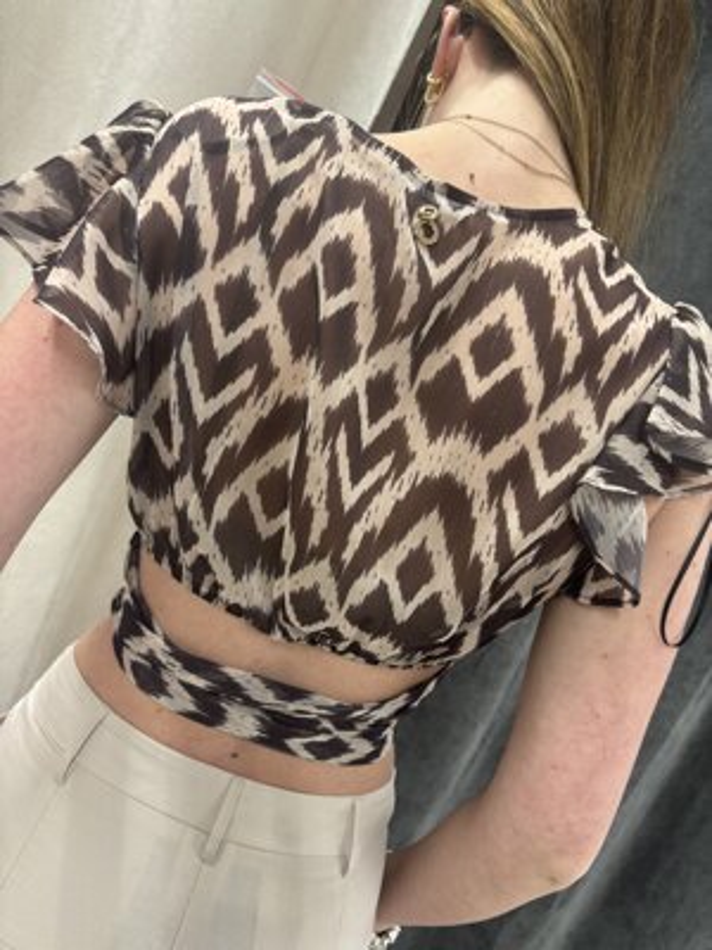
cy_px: 475
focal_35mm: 26
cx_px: 356
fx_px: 713
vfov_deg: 67.3
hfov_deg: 53.1
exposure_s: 1/50
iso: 100
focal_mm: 5.96
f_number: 1.6
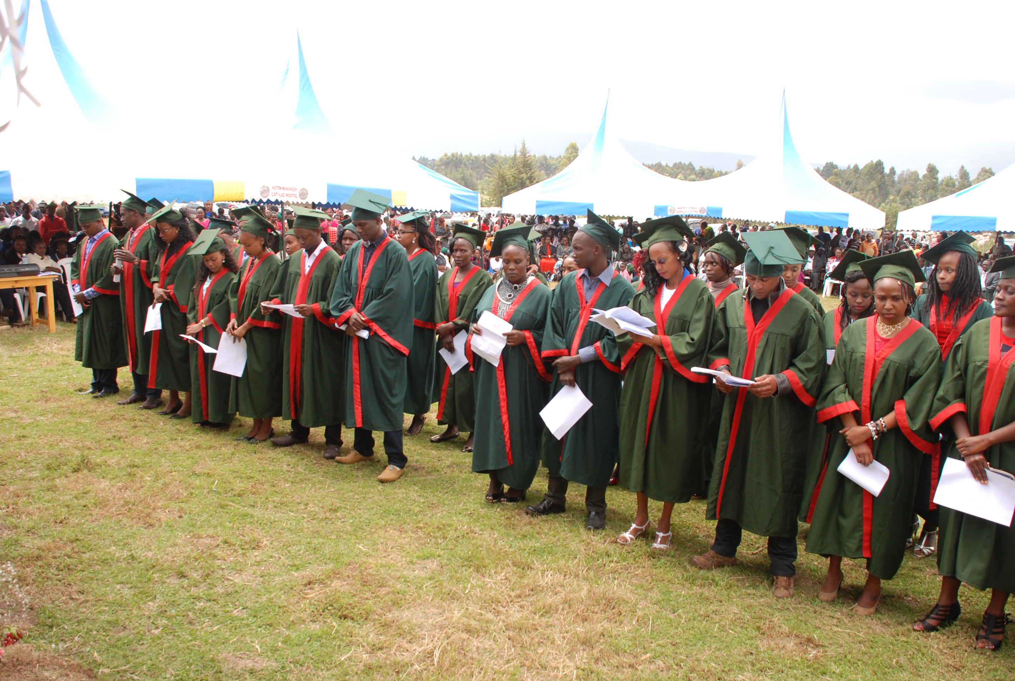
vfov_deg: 40.1
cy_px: 340
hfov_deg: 57.1
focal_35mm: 33
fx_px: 932
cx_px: 508
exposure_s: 1/160
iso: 200
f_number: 6.3
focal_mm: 22
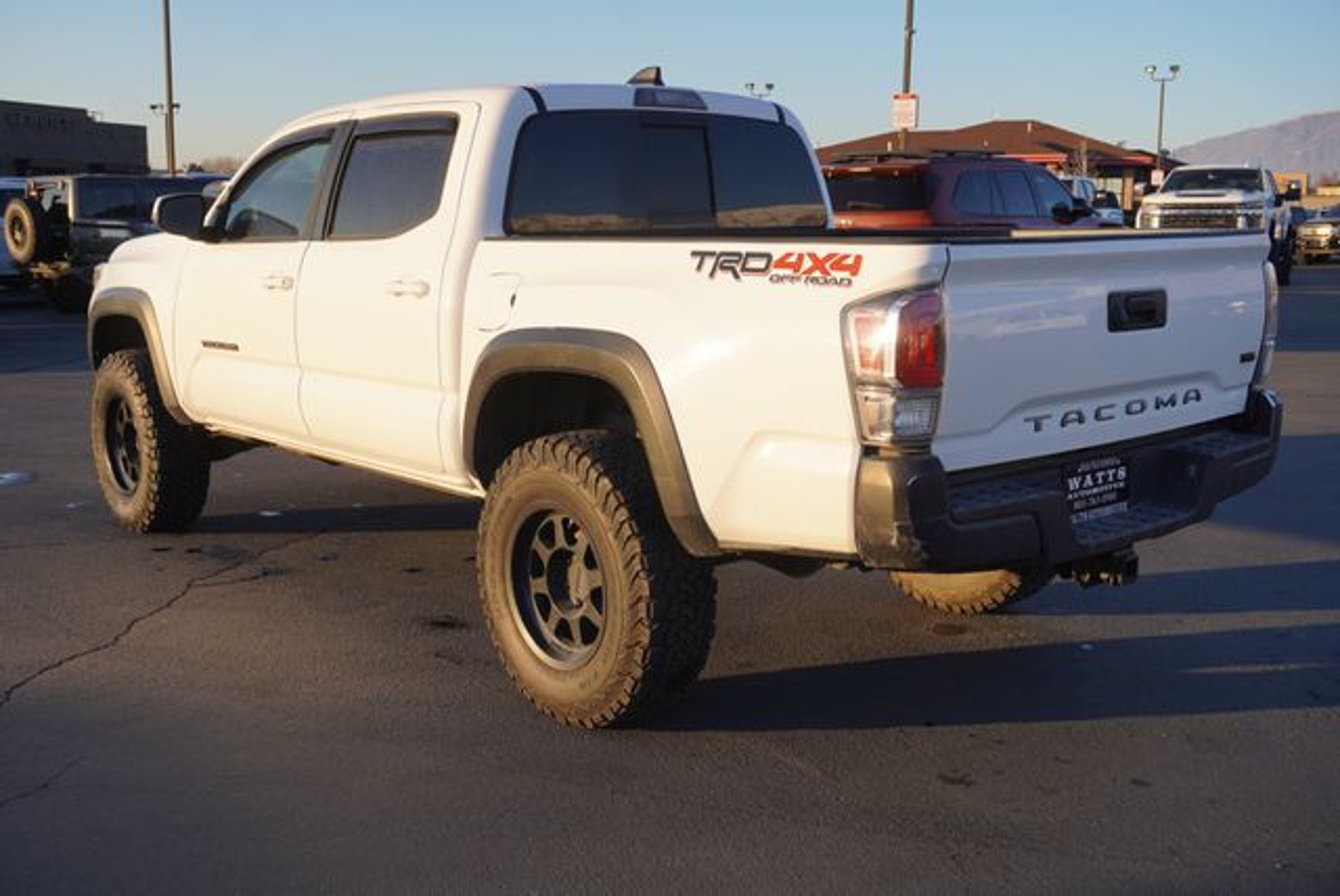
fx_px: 1397
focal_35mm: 38
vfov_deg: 35.6
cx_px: 670
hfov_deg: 51.2
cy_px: 448
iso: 100
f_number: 7.1
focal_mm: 25
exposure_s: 1/160
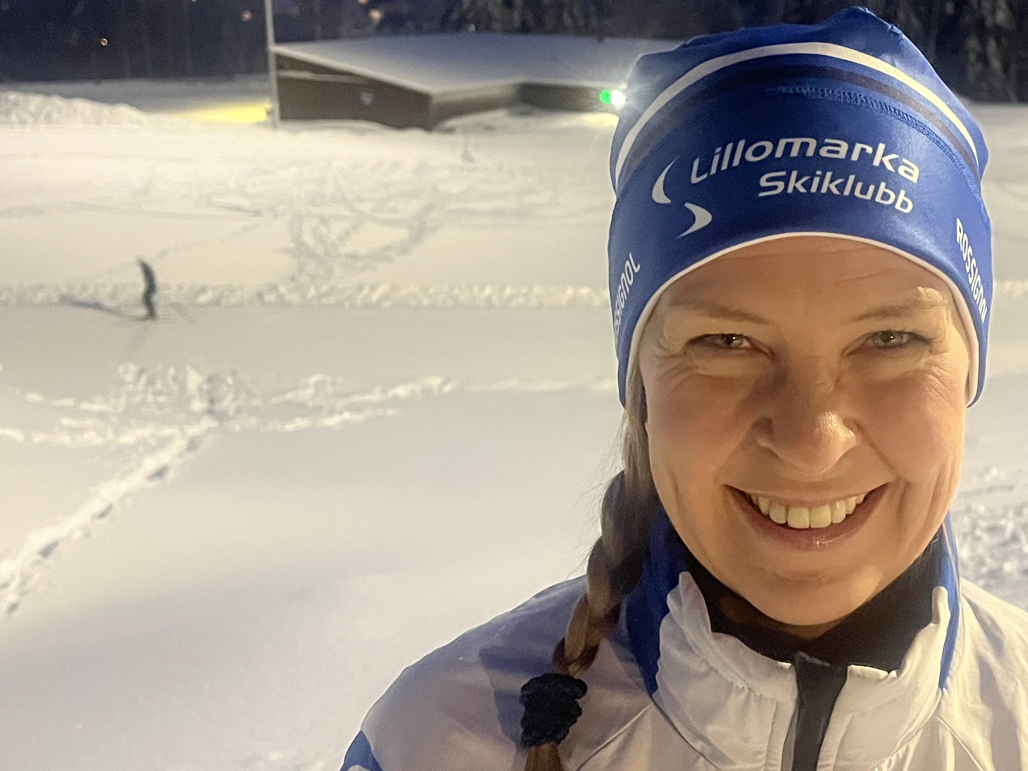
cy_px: 356
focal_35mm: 51
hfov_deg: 36.8
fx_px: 1515
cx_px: 746
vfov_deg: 28.6
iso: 500
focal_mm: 5.1
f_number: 1.6
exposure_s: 1/33
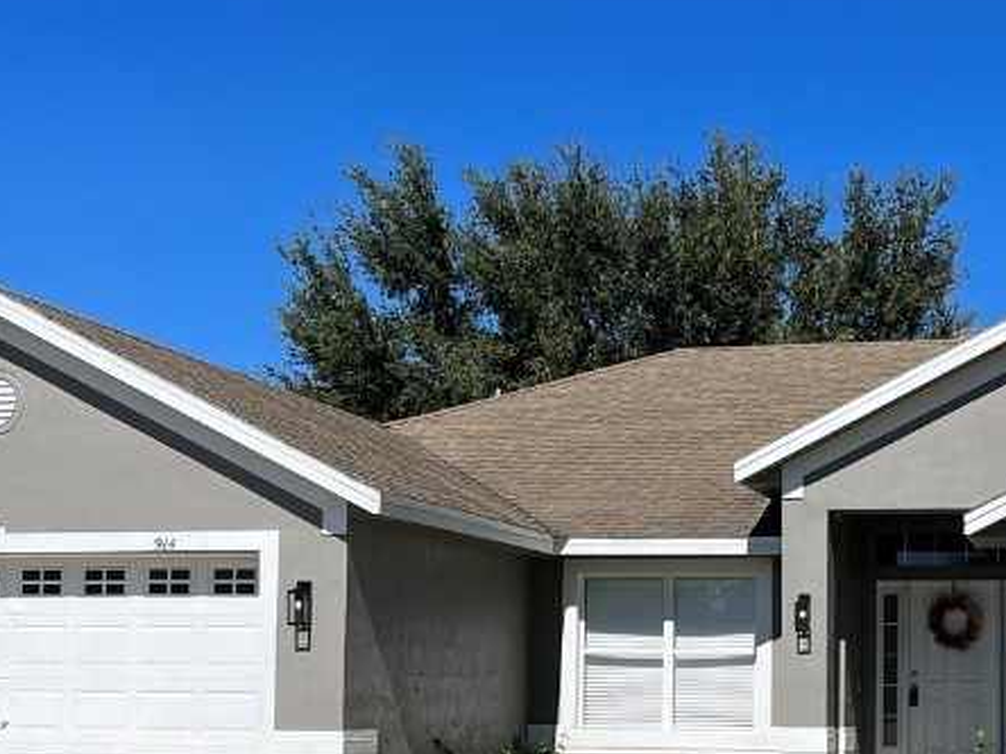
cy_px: 616
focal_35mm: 60
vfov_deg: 24.0
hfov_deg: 31.4
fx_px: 1744
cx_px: 788
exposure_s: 1/6993
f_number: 1.5
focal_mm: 5.7
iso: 50
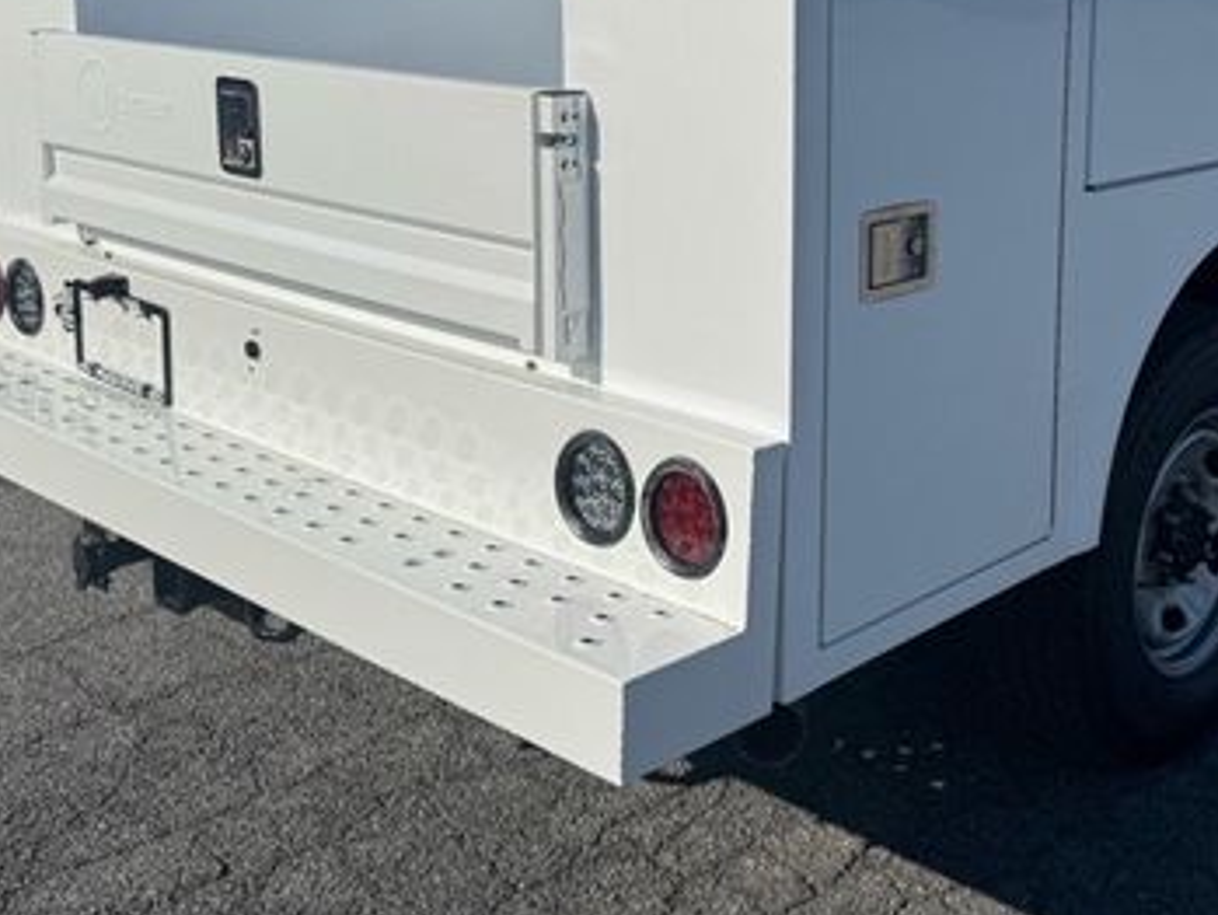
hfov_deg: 41.4
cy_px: 227
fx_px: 1549
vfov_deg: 32.3
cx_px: 942
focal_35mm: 44
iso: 80
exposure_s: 1/12346
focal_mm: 6.76
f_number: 1.78
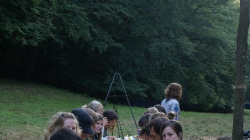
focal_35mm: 83
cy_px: 179
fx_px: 548
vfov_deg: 14.0
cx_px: 125
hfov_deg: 25.7
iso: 250
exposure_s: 1/60
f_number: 5.6
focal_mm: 35
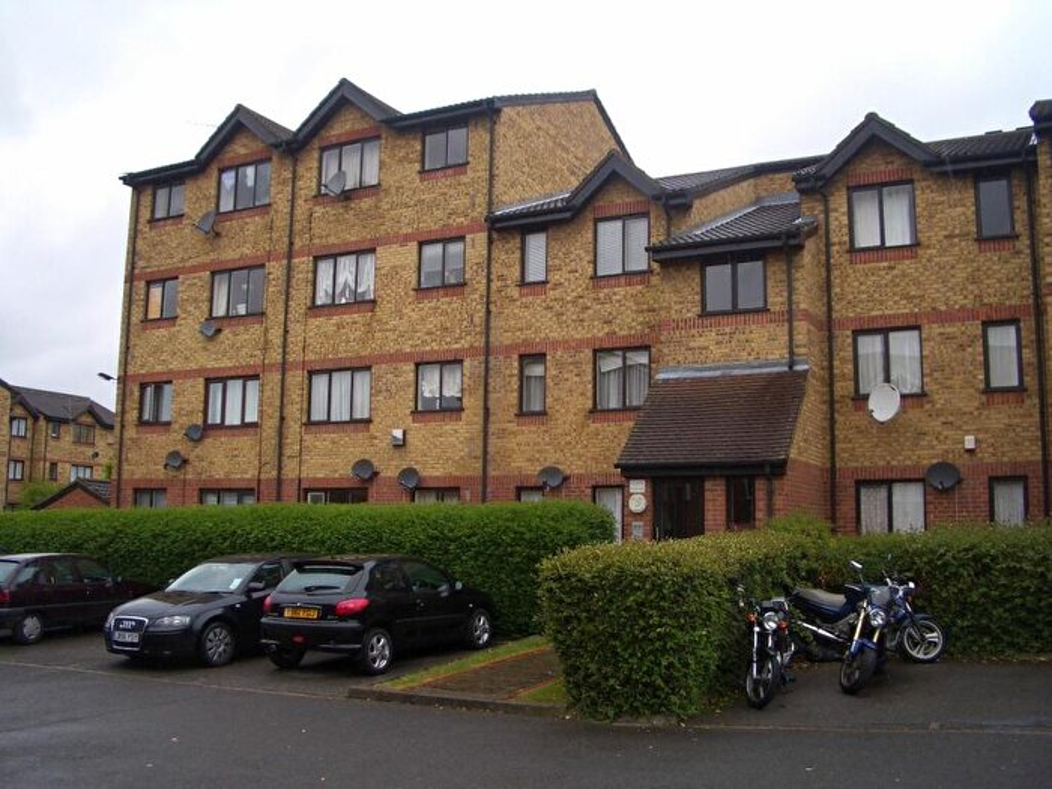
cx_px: 526
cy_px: 394
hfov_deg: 52.6
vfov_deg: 40.7
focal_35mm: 35
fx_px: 1064
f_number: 4.3
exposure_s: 1/200
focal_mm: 5.8
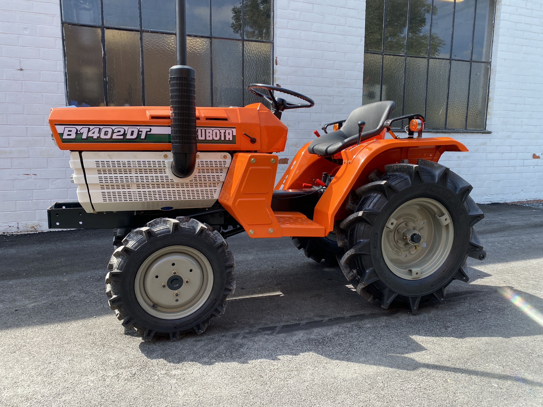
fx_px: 408
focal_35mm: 26
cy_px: 204
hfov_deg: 67.3
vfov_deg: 53.1
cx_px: 272
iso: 32
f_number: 1.8
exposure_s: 1/715
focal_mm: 4.25
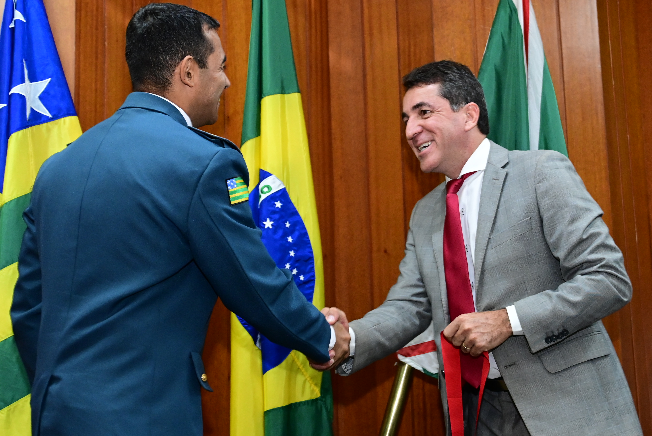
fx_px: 1160
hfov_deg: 31.4
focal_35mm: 64
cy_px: 218
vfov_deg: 21.3
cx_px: 326
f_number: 4.5
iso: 4000
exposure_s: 1/125
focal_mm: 43
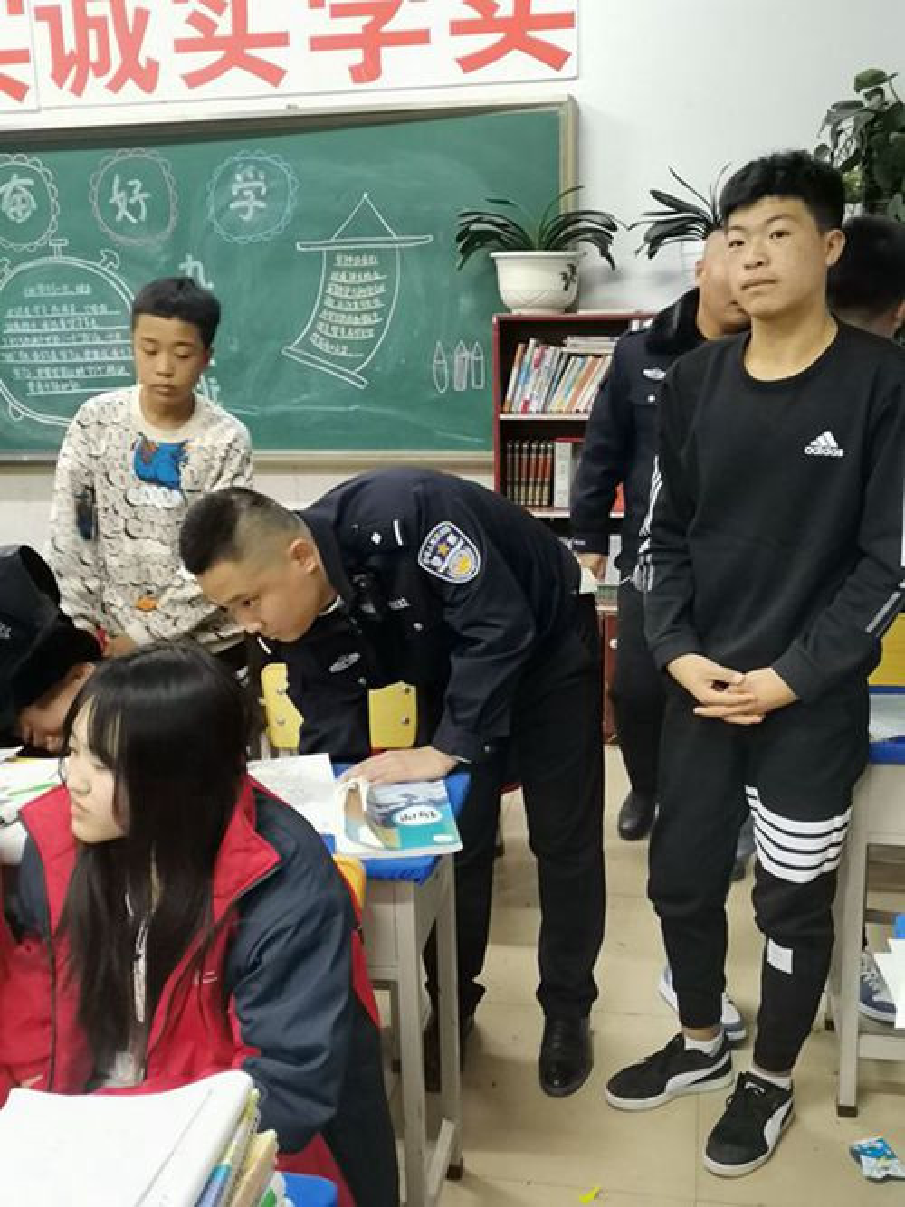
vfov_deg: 50.1
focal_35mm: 37
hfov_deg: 38.7
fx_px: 1290
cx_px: 452
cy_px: 604
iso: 400
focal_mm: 4.75
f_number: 1.8
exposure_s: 1/50
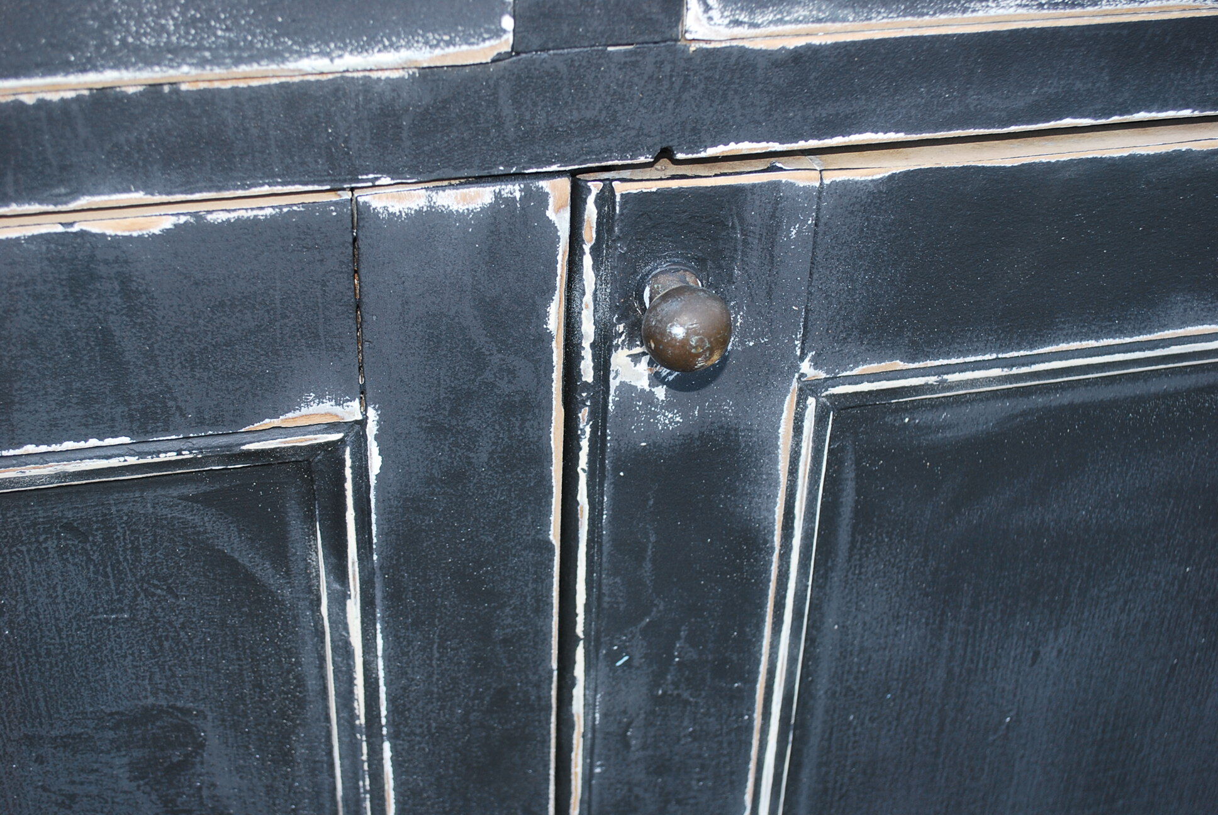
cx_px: 609
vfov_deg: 26.6
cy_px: 408
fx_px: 1728
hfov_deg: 38.8
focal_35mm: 51
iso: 200
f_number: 5
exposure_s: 1/60
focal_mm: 34
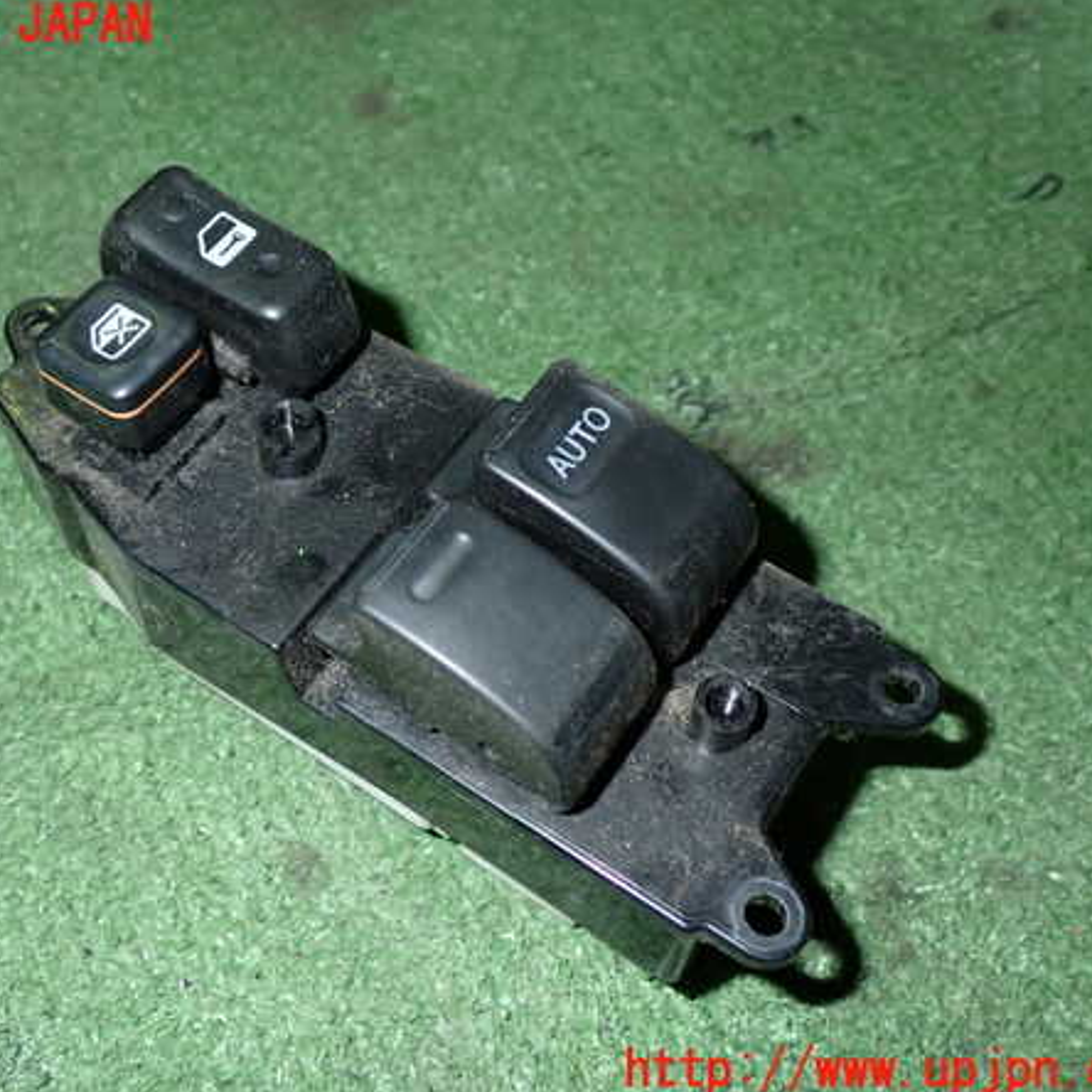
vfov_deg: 39.2
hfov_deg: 39.0
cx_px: 443
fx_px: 1535
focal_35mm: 43
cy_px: 548
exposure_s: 1/40
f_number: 7.1
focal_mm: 6.37
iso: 320
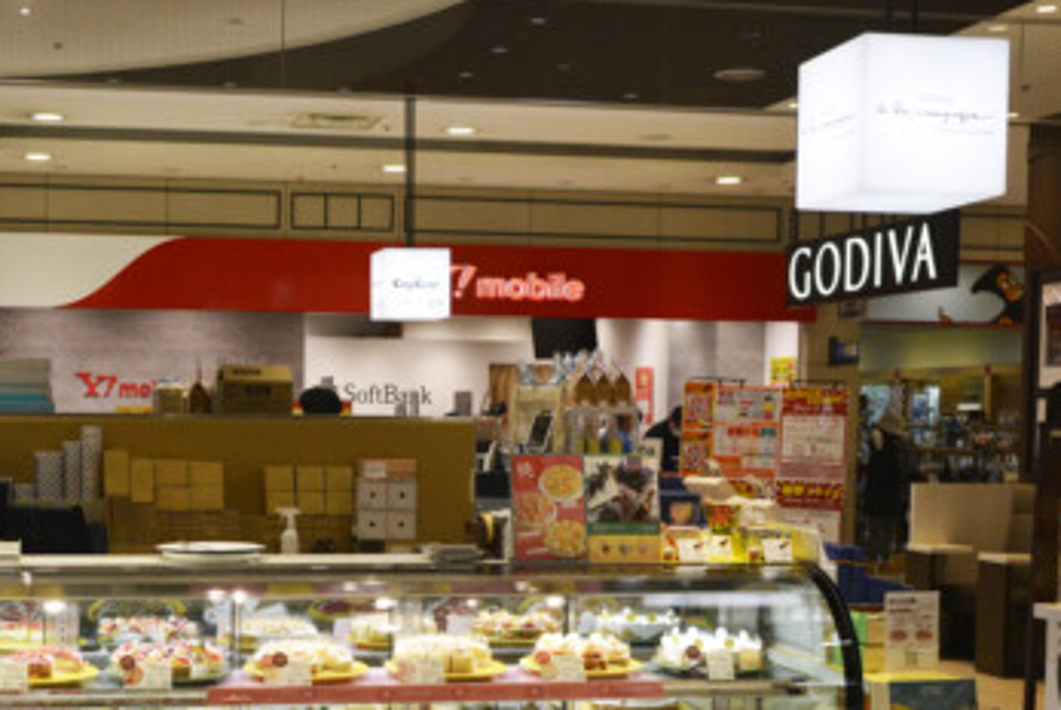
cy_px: 502
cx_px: 275
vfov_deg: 23.7
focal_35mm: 57
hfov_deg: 34.3
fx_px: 1681
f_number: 5.6
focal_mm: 22
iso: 1250
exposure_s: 1/500
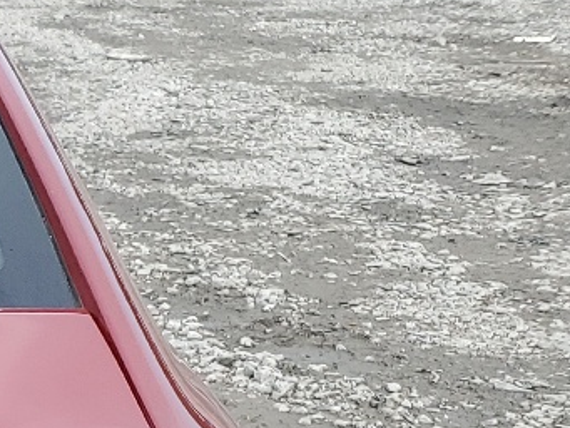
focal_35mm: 122
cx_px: -580
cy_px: 717
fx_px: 2010
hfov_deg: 13.7
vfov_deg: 11.4
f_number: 1.5
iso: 50
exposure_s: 1/1111
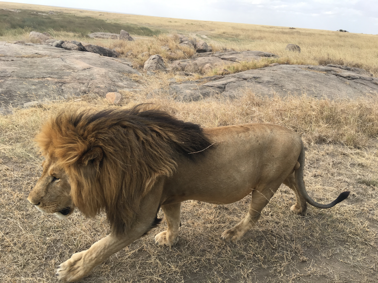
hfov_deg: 61.7
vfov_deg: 48.2
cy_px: 142
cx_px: 189
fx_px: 317
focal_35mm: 29
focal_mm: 4.15
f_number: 2.2
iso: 25
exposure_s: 1/478
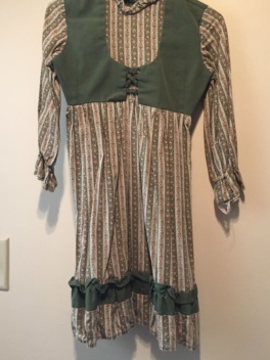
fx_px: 343
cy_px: 179
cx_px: 135
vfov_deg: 55.4
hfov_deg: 42.9
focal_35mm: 33
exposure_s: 1/30
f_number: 2.2
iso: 200
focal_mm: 4.15
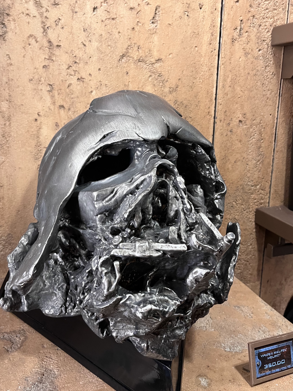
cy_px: 174
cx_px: 149
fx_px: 350
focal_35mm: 31
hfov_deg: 45.4
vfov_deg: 58.2
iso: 250
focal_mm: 5.1
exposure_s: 1/60
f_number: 1.6
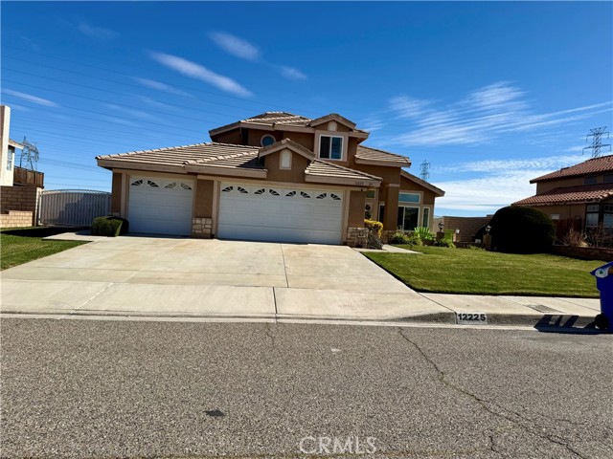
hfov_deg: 71.6
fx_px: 425
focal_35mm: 24
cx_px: 306
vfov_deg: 56.8
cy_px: 230
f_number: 1.78
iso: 80
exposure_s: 1/7353
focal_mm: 6.76
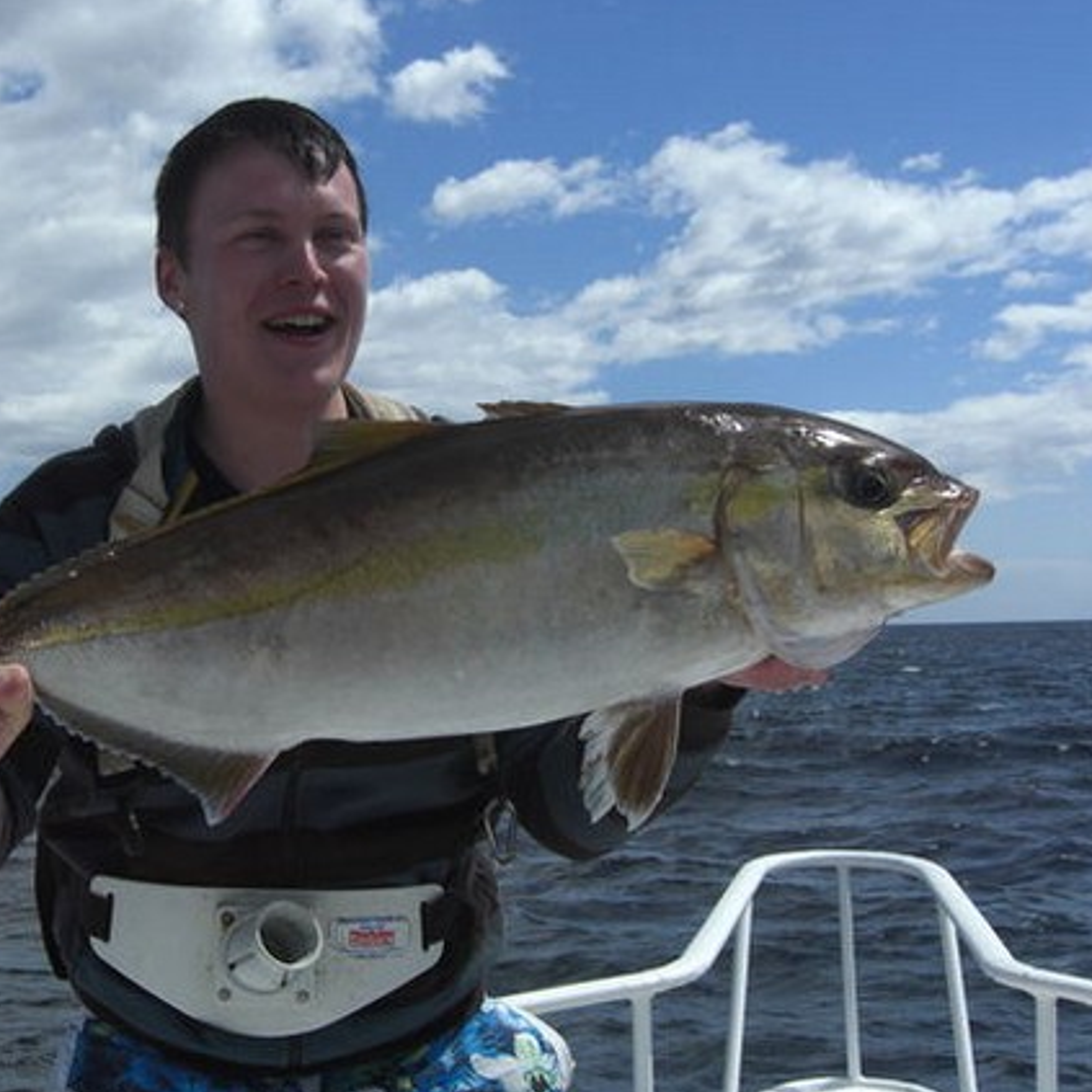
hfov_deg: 33.8
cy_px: 558
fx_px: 1785
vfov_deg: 34.0
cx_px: 400
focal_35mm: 50
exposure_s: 1/320
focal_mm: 7.9
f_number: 8
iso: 80
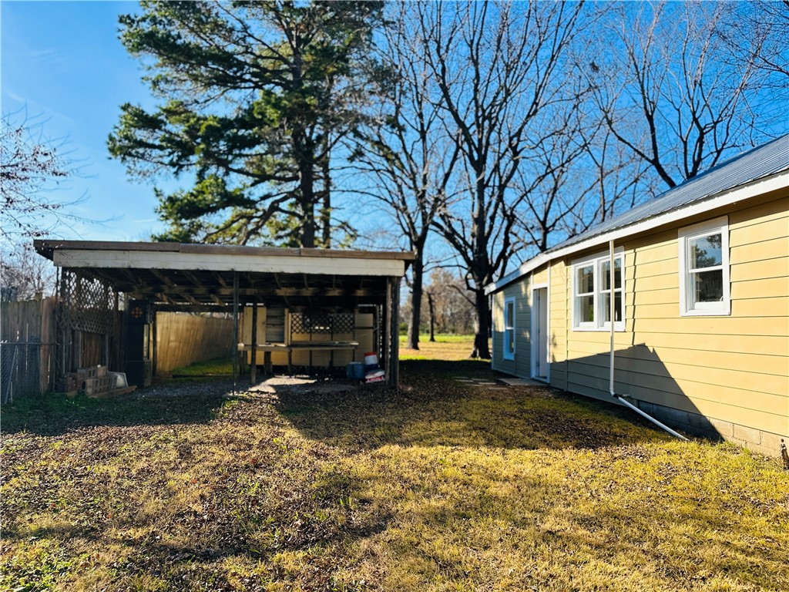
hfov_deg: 71.6
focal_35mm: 24
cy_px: 296
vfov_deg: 56.8
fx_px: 547
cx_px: 394
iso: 80
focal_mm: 6.86
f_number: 1.78
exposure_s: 1/2732
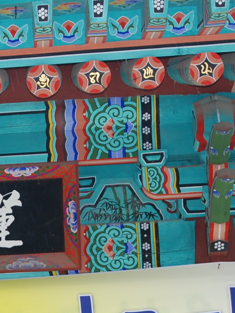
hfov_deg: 9.1
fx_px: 1443
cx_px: -119
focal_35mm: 160
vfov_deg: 12.2
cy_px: 325
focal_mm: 35
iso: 200
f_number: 5
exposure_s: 1/100
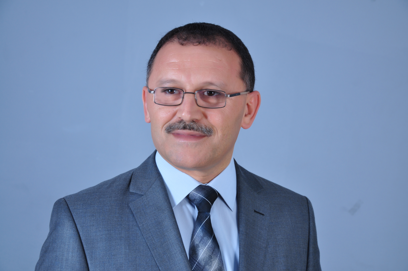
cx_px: 204
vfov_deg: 18.1
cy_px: 136
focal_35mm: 75
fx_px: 849
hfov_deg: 27.0
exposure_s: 1/80
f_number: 5.6
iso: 200
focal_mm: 50
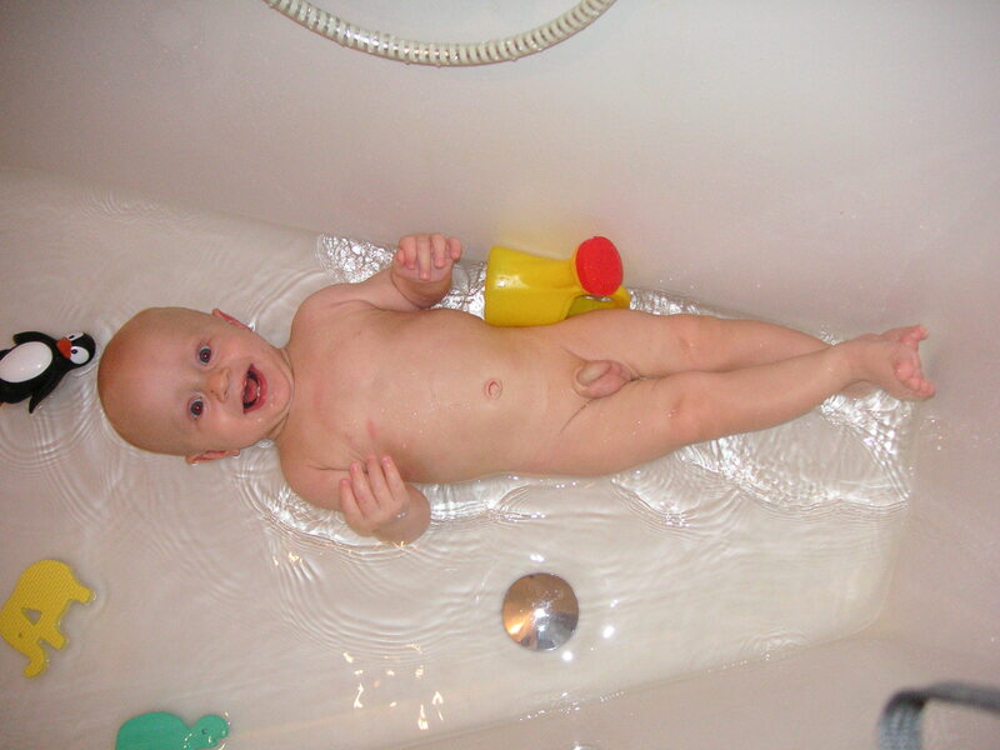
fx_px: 1069
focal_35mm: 37
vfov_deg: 38.7
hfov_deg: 50.1
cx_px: 500
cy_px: 375
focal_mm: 6.1
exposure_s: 1/45
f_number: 2.8
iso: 160
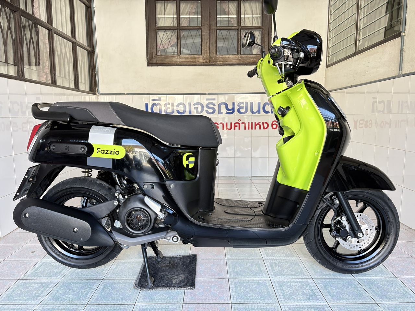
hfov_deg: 67.3
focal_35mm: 26
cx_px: 208
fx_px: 312
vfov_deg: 53.1
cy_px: 156
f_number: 1.6
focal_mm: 5.96
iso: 125
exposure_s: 1/83
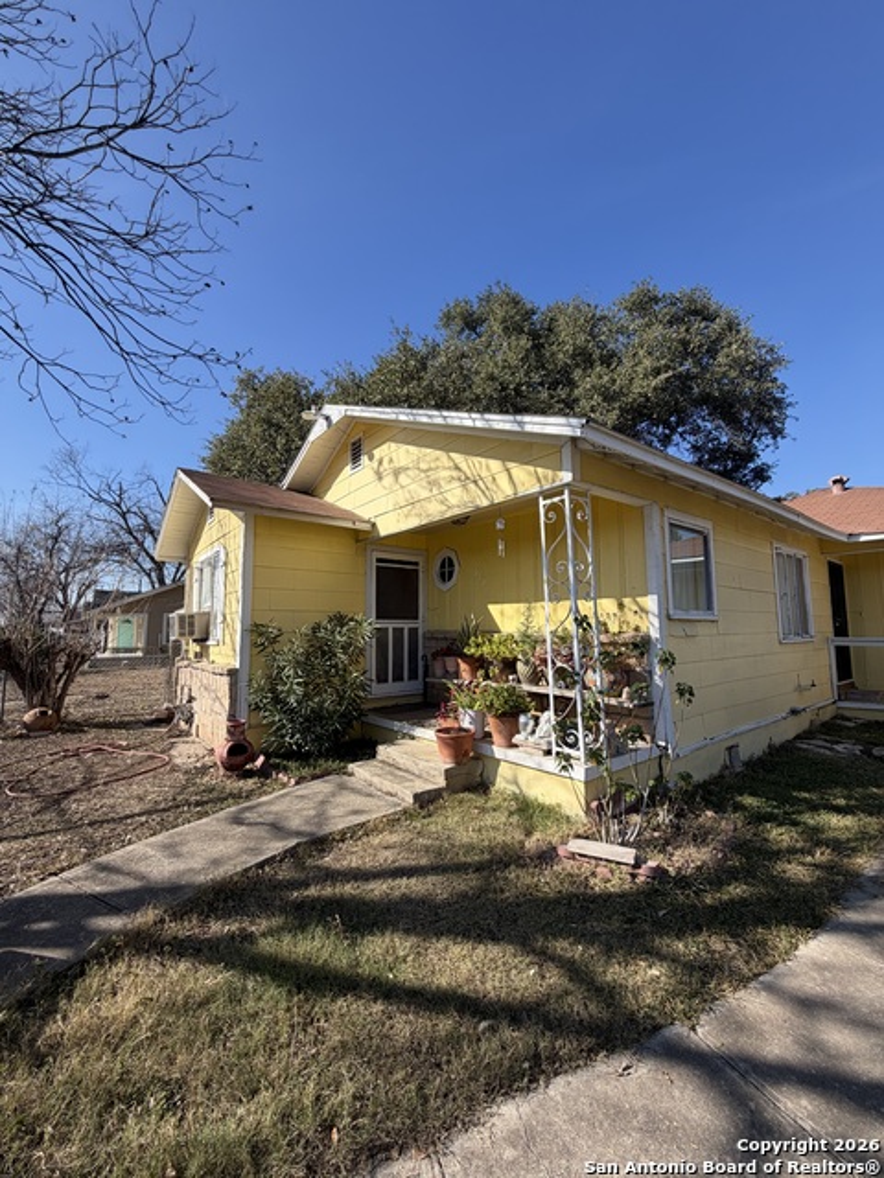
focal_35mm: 14
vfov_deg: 102.1
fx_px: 477
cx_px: 442
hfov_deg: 85.7
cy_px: 589
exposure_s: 1/770
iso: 32
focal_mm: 2.22
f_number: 2.2
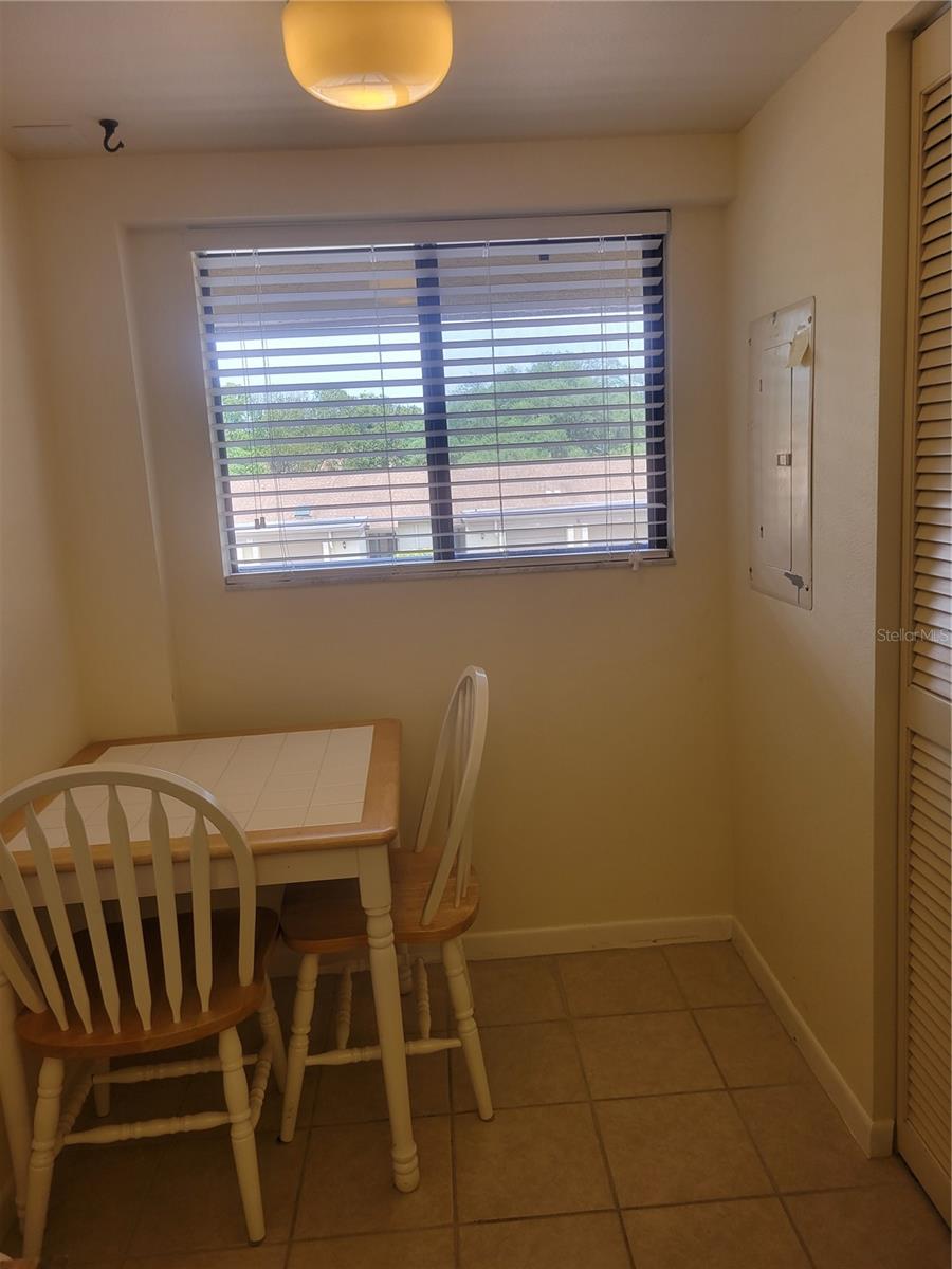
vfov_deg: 67.3
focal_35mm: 26
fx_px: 953
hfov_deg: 53.1
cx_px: 476
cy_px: 634
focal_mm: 5.4
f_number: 1.8
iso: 64
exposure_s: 1/120
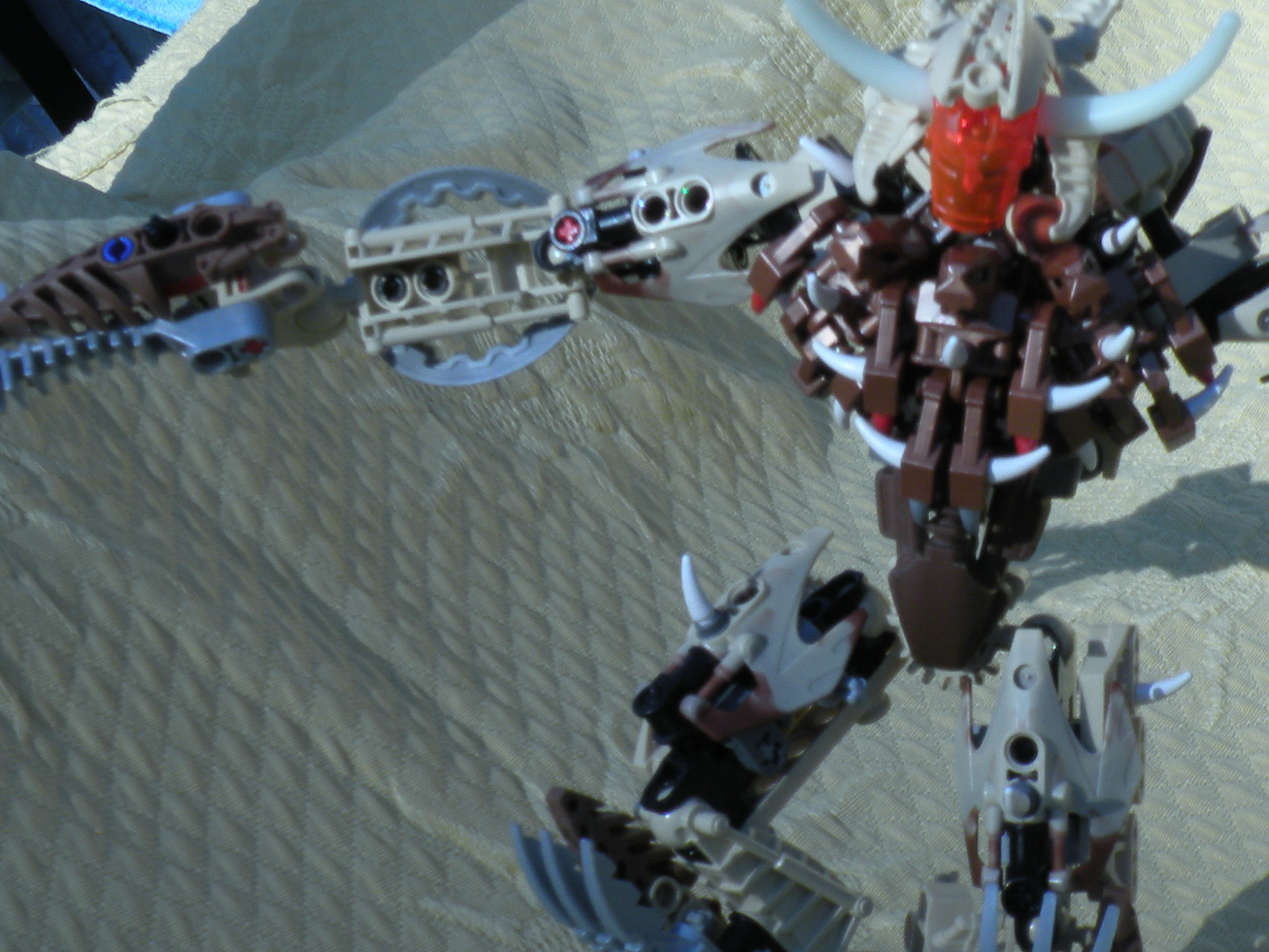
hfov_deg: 24.6
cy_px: 719
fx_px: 2859
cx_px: 1003
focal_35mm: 78
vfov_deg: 18.8
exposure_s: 1/194
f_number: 5.6
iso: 64
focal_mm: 7.4
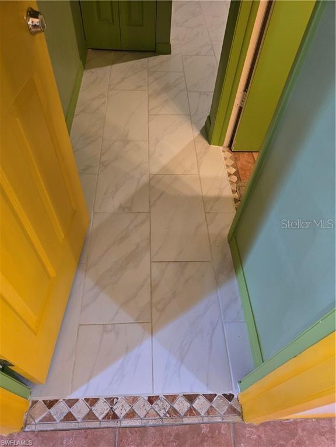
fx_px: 298
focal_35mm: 23
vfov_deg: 73.9
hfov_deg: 58.9
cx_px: 168
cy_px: 224
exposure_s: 1/60
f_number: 1.7
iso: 800
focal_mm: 6.3
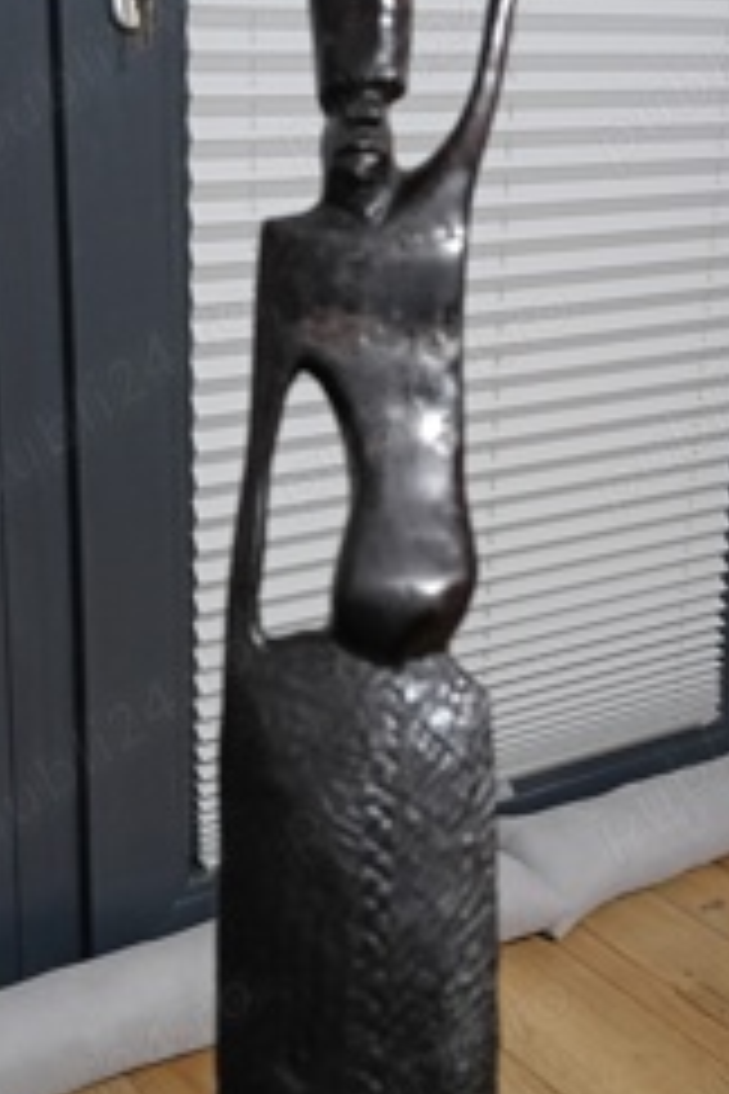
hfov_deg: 29.1
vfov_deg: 42.6
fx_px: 1397
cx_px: 266
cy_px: 468
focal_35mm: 46
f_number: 1.8
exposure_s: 1/25
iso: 1000
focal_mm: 3.98
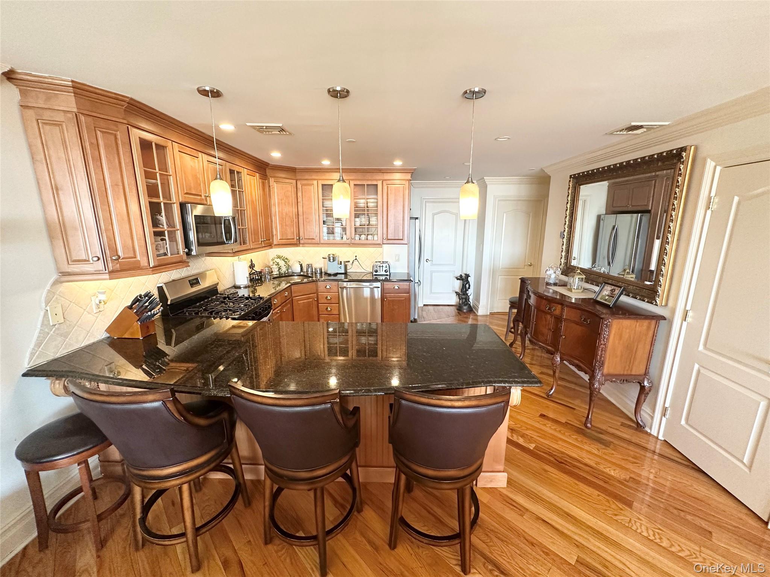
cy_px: 288
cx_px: 385
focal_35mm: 14
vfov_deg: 85.7
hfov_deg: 102.1
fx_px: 311
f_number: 2.2
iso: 250
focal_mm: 2.22
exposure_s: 1/120
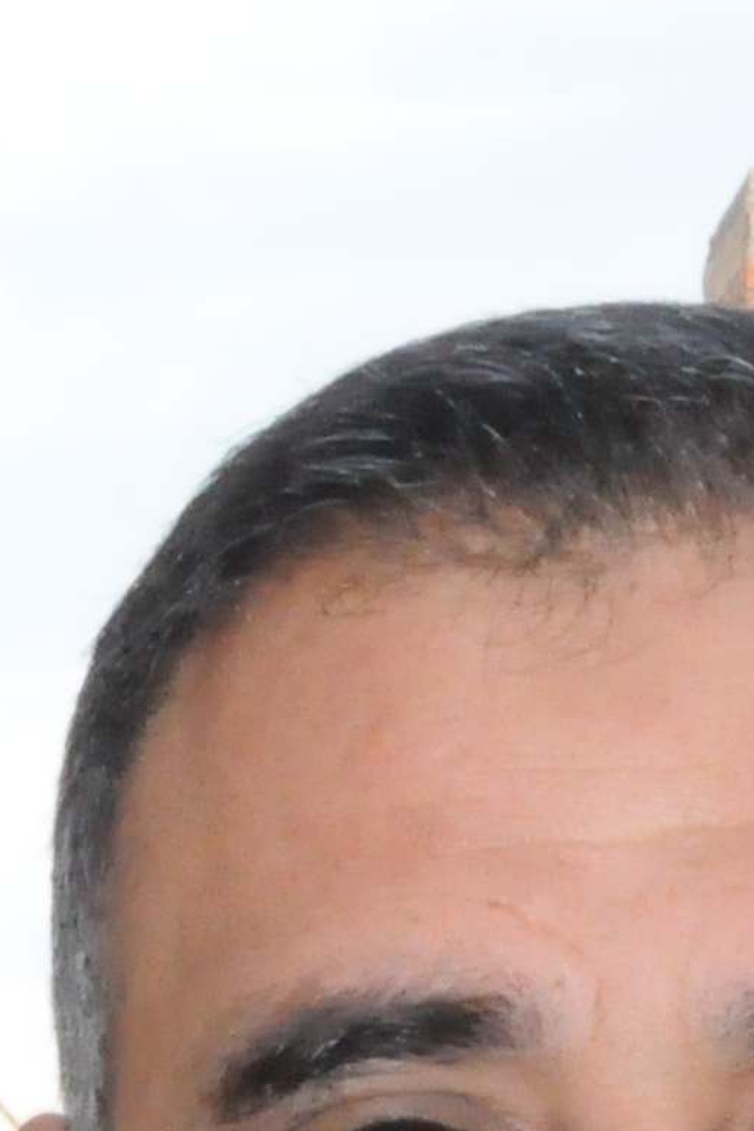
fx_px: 7885
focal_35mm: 251
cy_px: 2015
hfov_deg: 5.5
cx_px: 536
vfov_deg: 7.9
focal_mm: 30
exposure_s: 1/200
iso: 3200
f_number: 29
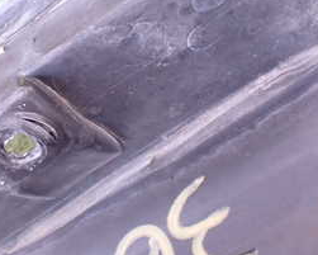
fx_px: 659
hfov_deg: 26.8
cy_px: 66
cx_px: 81
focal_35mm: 70
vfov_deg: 21.7
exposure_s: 1/60
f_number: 2.3
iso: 800
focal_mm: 5.4
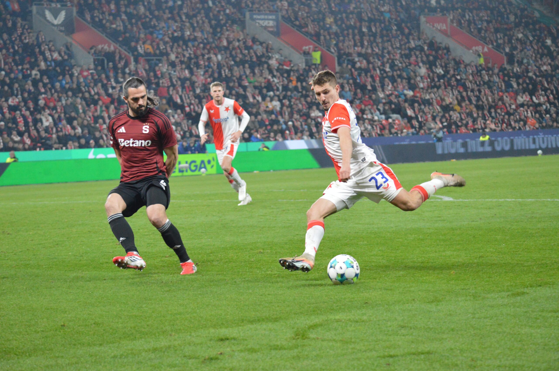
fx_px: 1862
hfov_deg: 17.1
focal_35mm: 120
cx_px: 280
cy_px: 186
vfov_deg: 11.4
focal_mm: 80
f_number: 4.5
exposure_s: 1/640
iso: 3200
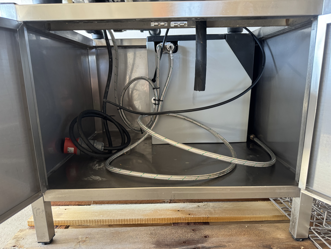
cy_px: 124
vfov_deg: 56.8
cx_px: 166
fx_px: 229
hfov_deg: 71.6
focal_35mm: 24
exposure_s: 1/60
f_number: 1.78
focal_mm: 6.76
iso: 320
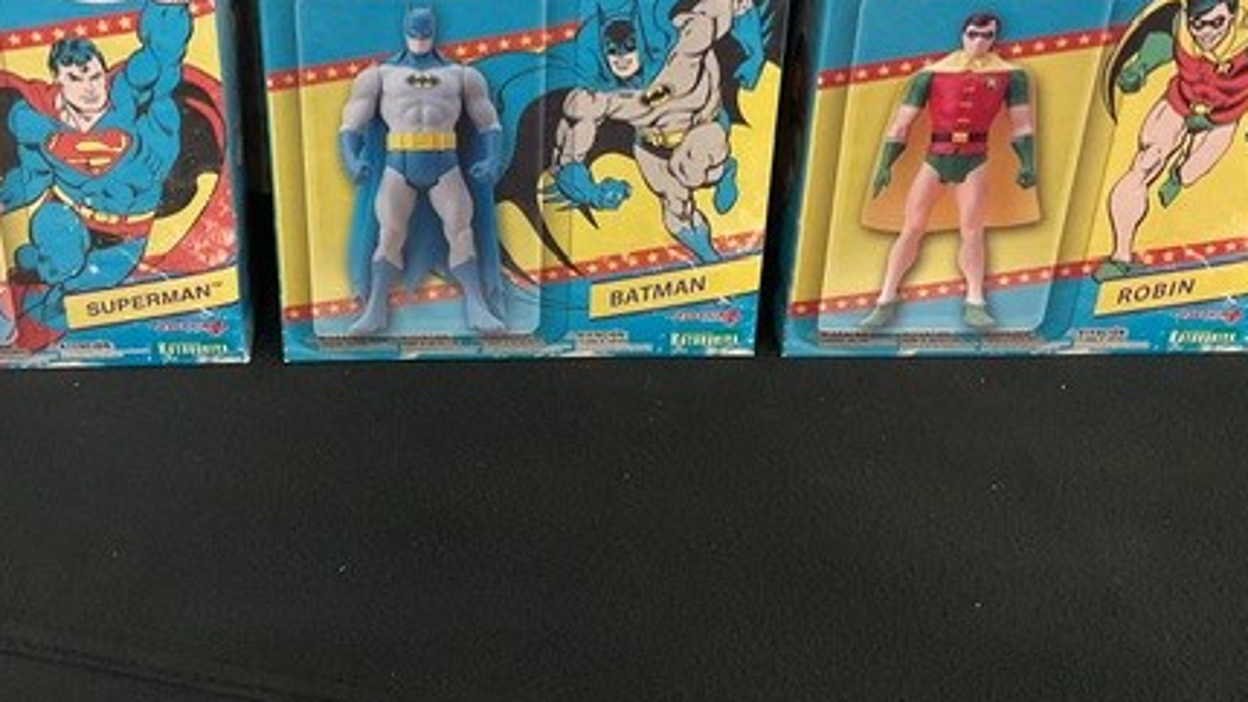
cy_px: 23
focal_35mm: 47
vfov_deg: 24.4
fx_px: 1556
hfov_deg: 43.5
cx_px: 499
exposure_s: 1/30
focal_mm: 3
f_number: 1.8
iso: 250
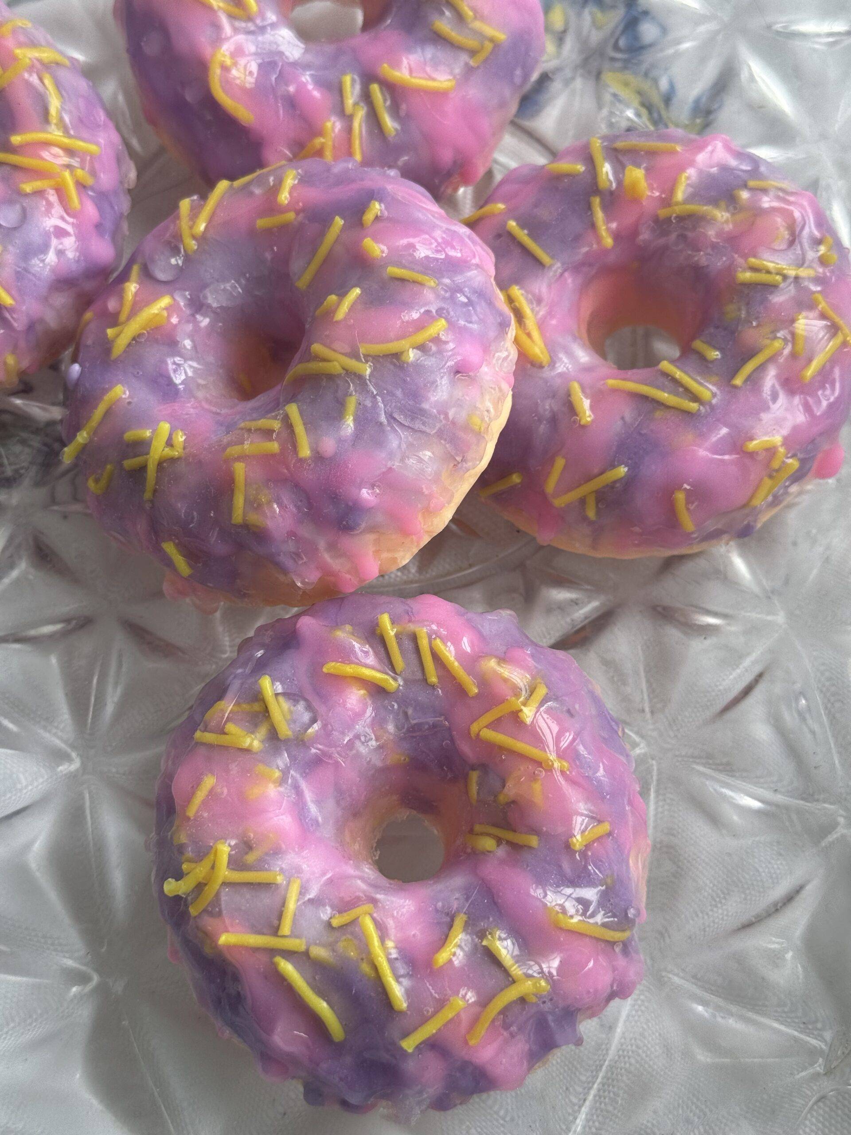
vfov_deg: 39.7
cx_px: 426
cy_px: 568
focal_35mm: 48
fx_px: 1573
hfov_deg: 30.3
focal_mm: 6.76
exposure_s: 1/409
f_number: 1.78
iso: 64
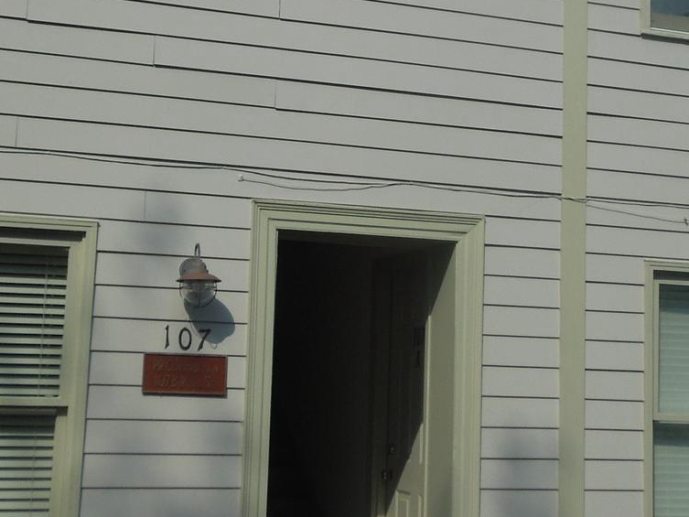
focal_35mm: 68
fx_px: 1354
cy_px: 115
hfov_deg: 28.5
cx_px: 396
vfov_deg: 21.4
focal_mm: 4.5
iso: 100
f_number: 6.6
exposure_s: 1/800
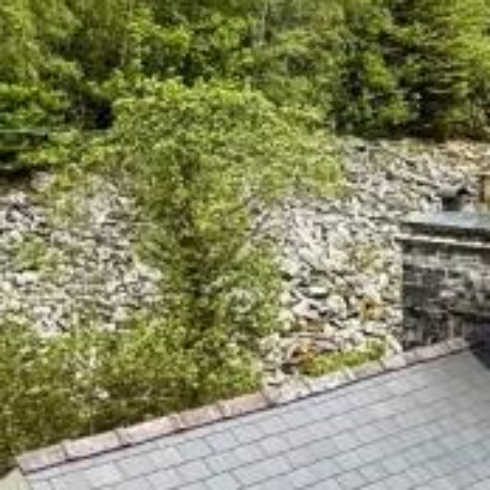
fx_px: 1169
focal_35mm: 73
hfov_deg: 21.9
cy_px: 152
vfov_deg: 23.5
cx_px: 586
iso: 64
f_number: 2.2
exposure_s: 1/1050
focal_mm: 2.22
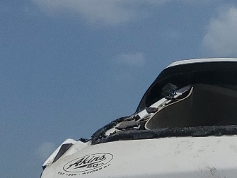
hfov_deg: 14.0
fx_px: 850
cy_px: 360
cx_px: 435
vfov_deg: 10.9
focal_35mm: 124
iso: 51
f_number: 1.5
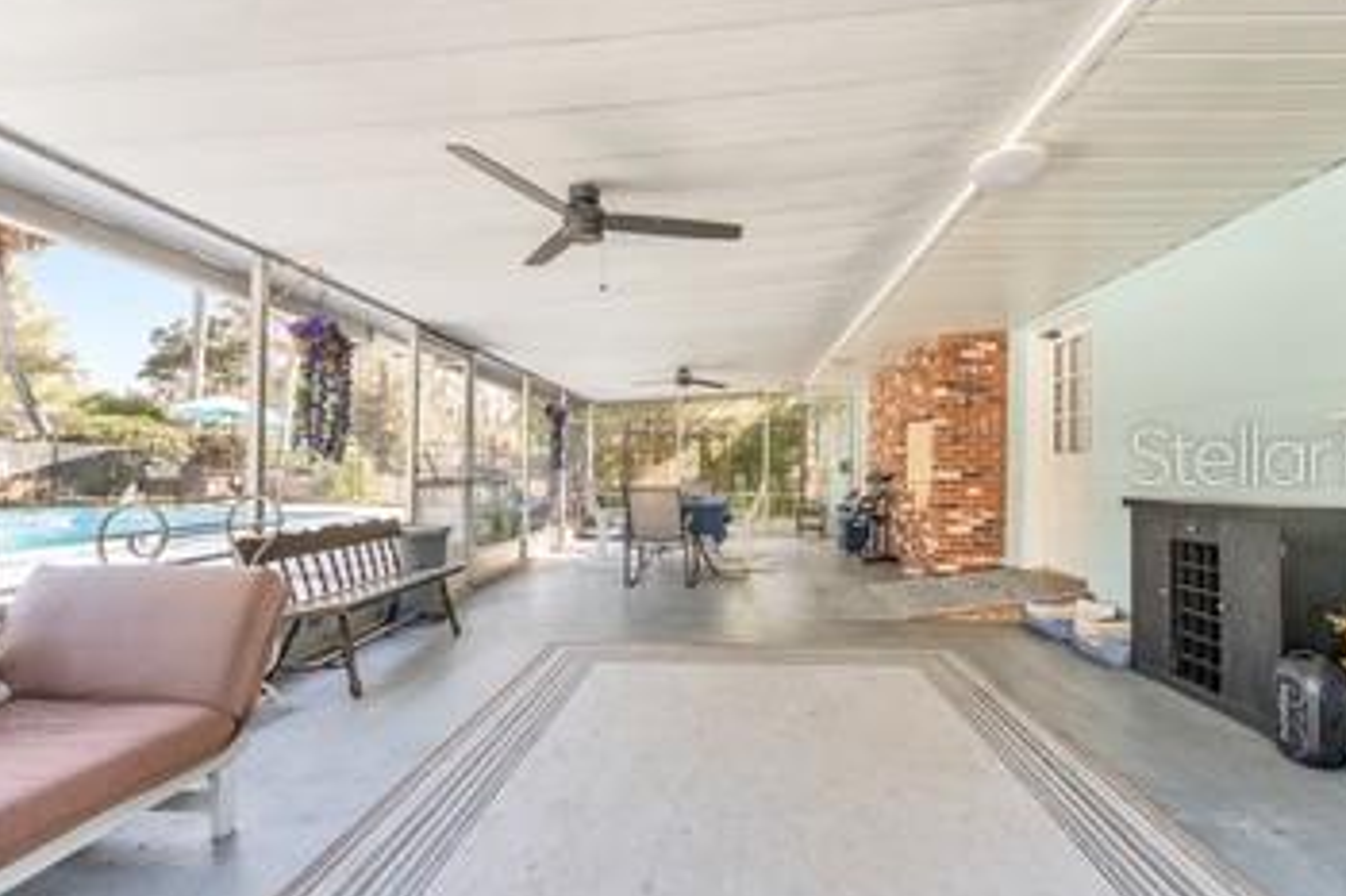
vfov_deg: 73.7
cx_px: 723
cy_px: 454
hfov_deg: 96.6
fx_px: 598
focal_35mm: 16
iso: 500
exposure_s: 1/25
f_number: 7.1
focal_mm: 14
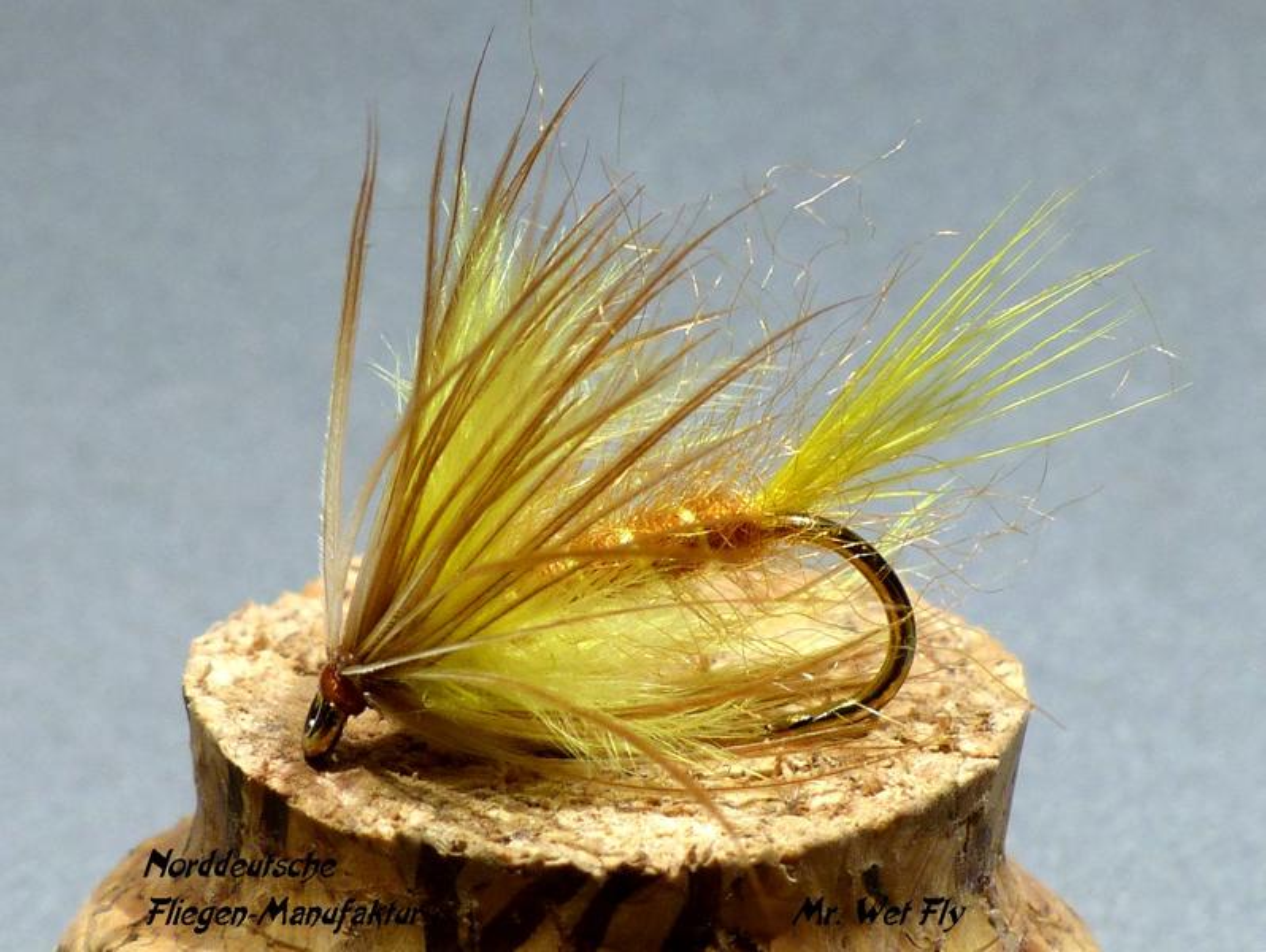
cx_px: 633
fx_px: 1428
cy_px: 476
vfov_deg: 36.9
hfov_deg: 47.8
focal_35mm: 39
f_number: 3.5
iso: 100
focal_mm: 7
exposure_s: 1/125
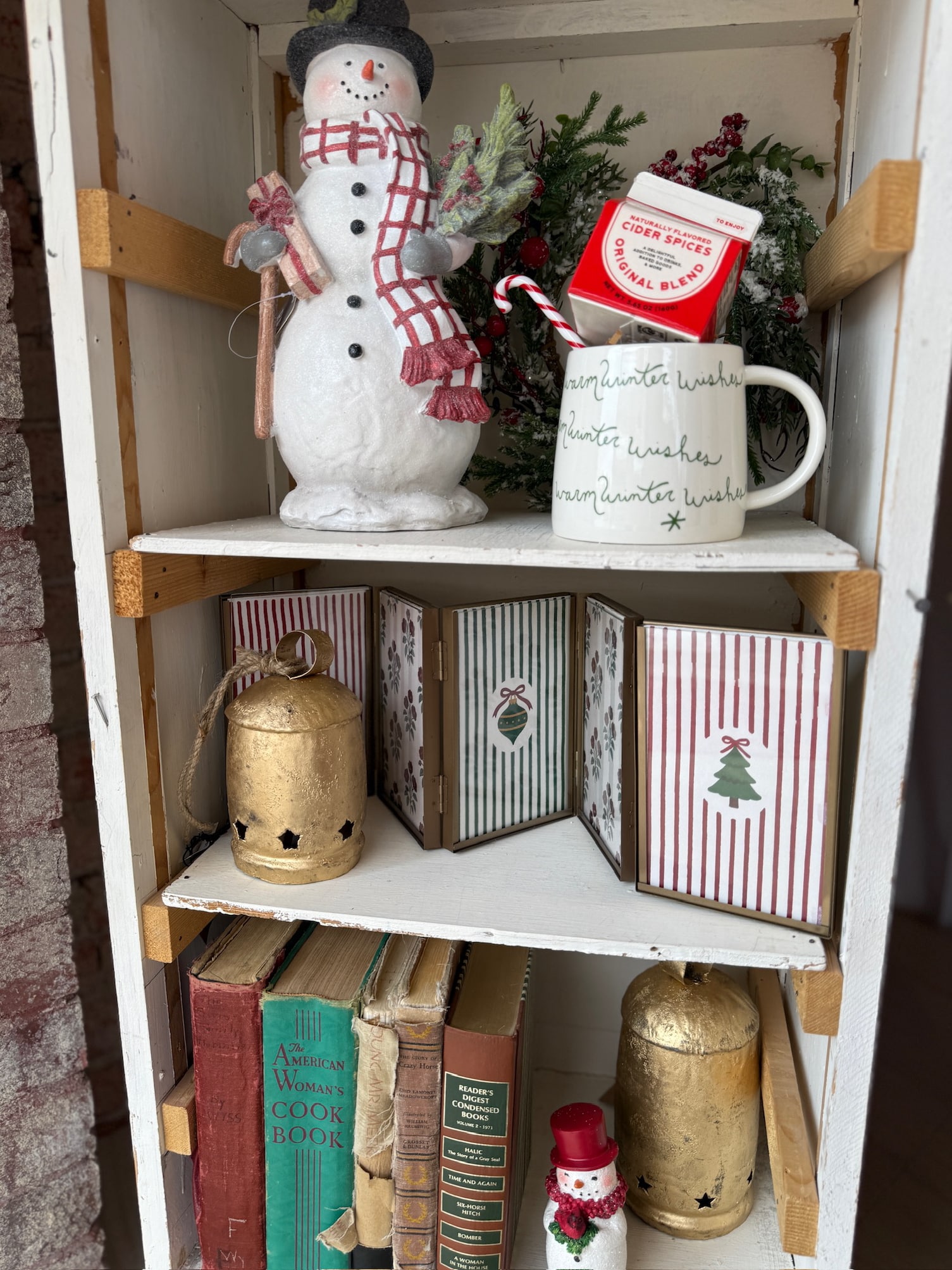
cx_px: 476
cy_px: 635
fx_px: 880
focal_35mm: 24
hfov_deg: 56.8
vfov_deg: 71.6
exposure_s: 1/120
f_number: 1.78
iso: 50
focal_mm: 6.76
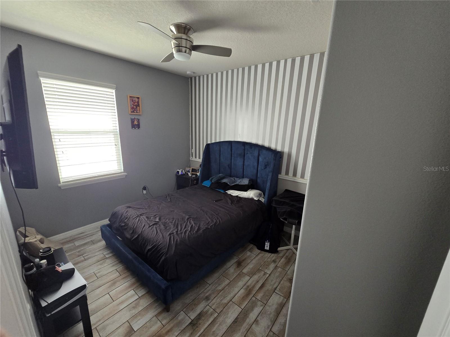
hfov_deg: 106.2
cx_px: 225
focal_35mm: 13
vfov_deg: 89.9
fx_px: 169
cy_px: 168
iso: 320
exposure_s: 1/60
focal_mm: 2.2
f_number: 2.2
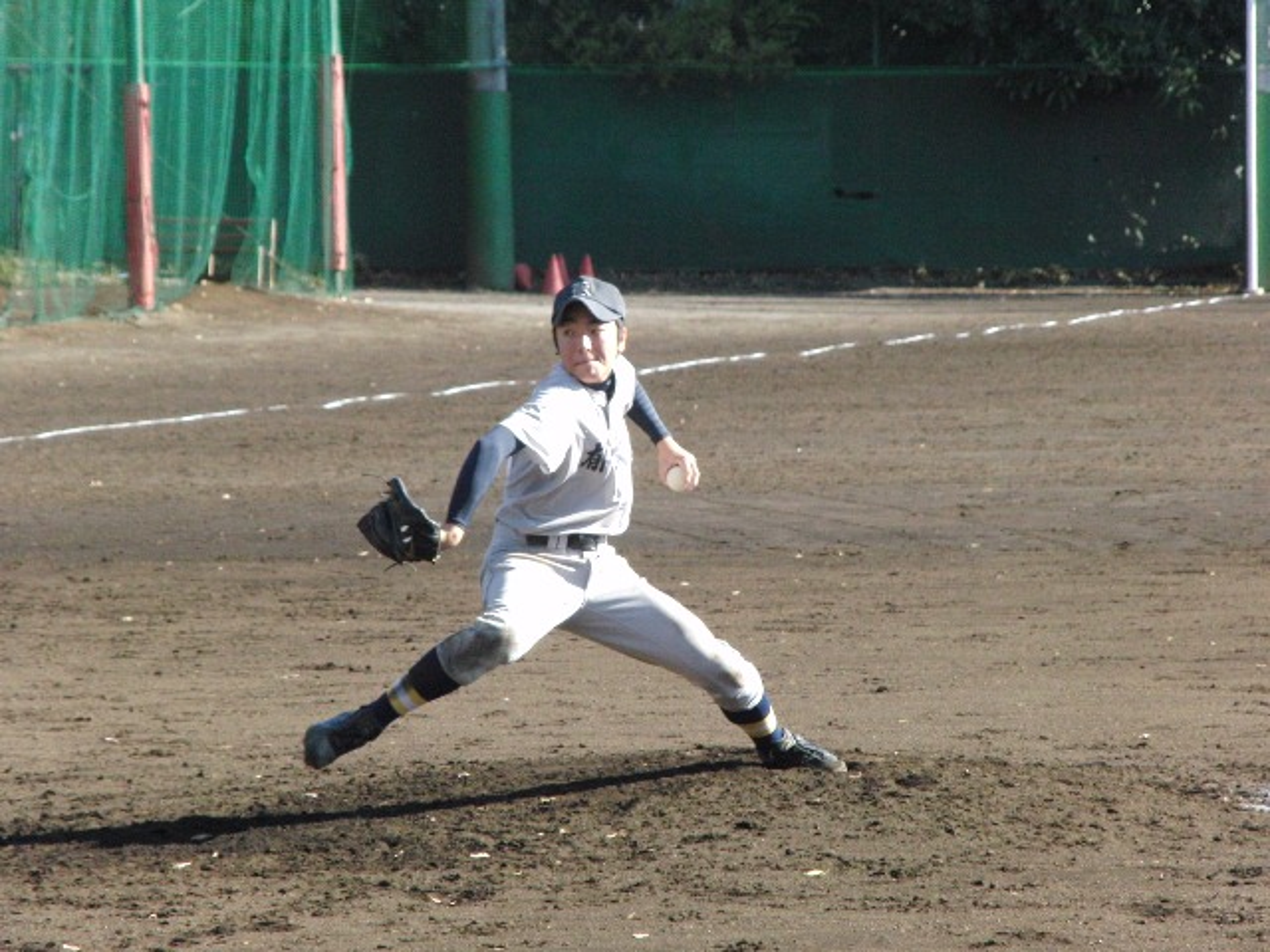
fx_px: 9979
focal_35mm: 272
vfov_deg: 5.5
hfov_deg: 7.3
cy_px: 476
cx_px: 635
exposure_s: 1/800
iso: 400
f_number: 4.5
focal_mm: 48.1
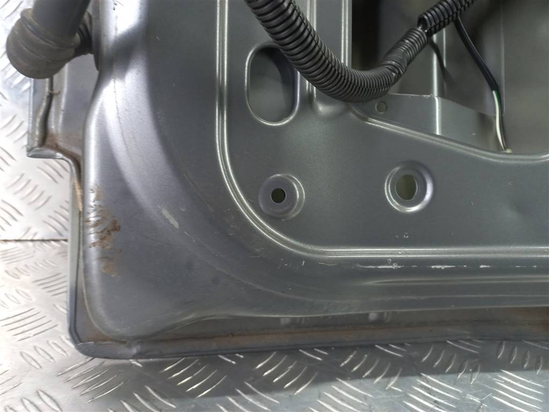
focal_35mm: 25
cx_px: 274
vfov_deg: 54.9
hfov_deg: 69.4
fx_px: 396
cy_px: 206
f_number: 1.8
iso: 125
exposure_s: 1/50
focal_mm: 4.6
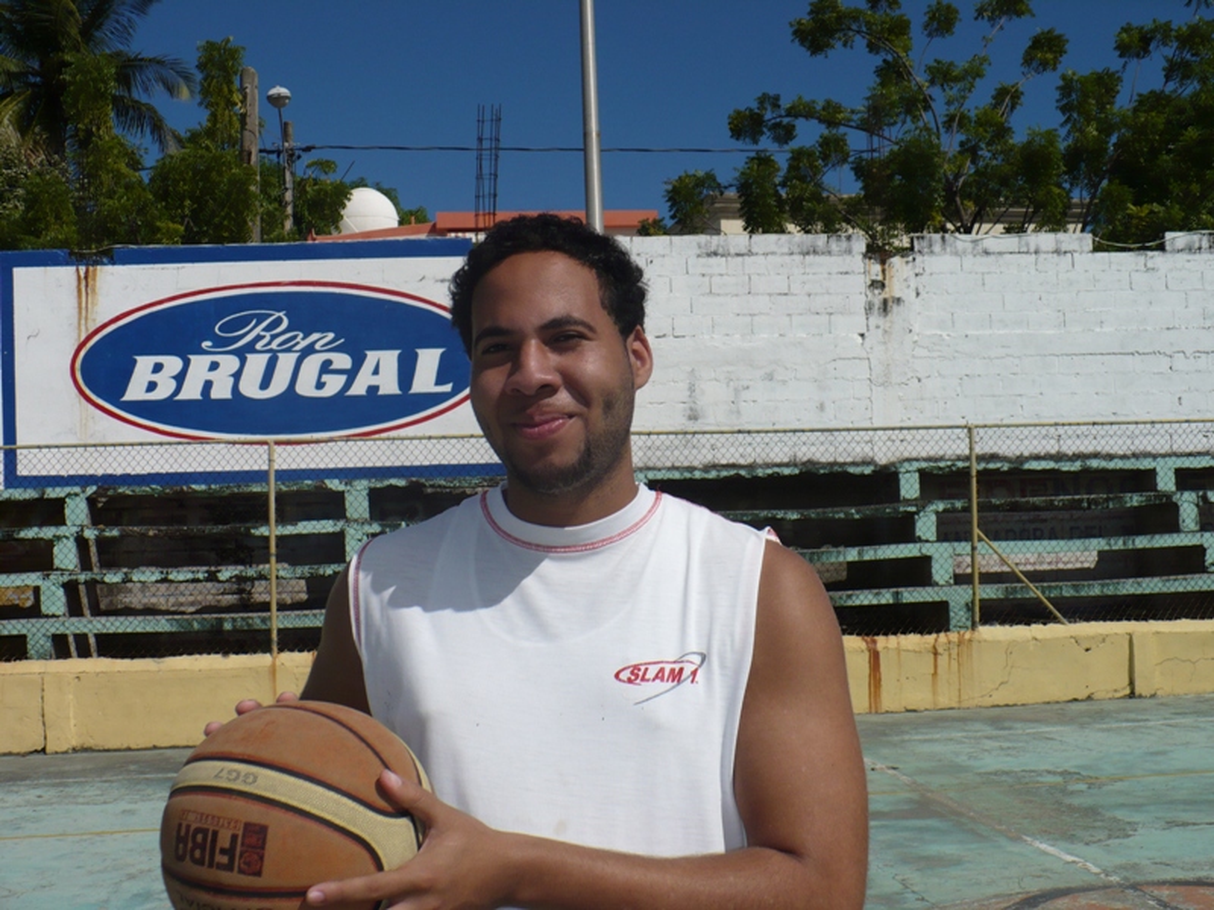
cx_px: 607
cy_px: 455
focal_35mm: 48
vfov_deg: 30.3
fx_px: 1683
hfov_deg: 39.7
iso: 100
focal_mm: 7.9
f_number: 9
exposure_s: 1/640
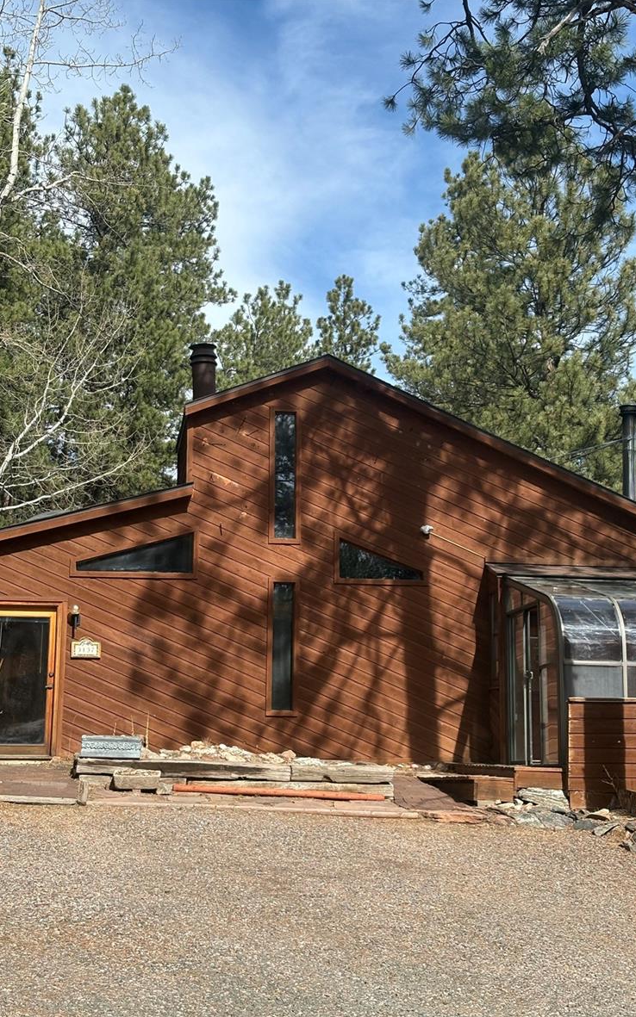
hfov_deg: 23.1
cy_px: 515
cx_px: 346
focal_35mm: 56
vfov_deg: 36.3
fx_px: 1553
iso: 32
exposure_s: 1/1709
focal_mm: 5.96
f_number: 1.6
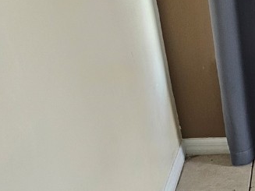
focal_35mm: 72
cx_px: 382
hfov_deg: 22.3
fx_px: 530
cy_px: 164
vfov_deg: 20.1
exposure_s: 1/120
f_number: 1.7
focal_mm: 6.3
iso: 800
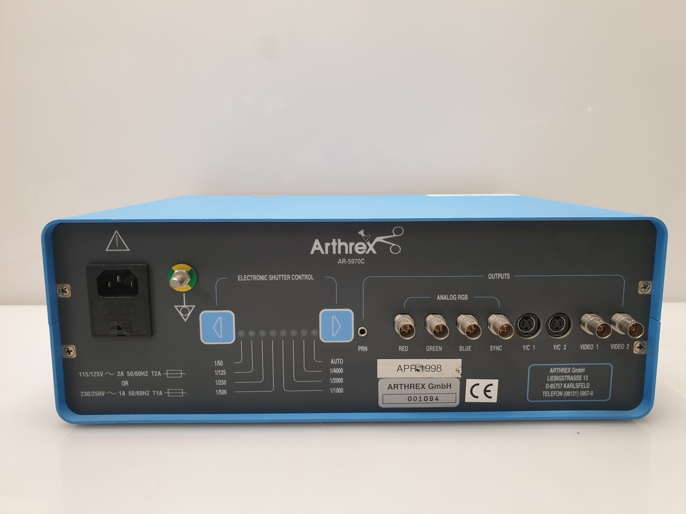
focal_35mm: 26
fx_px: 515
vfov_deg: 53.1
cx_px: 343
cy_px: 257
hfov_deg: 67.3
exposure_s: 1/50
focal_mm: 4.3
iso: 100
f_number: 2.4
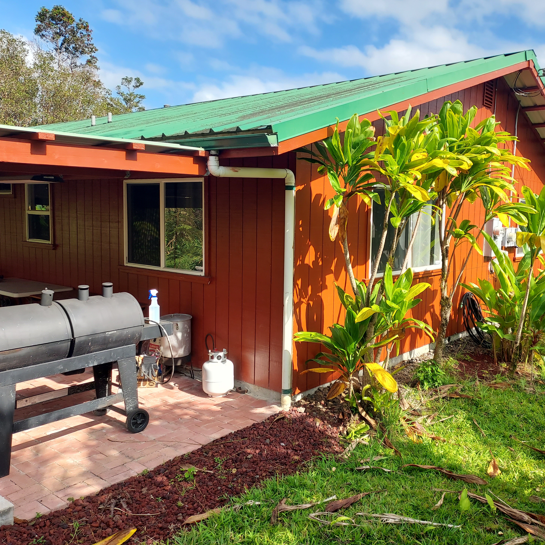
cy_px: 266
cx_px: 332
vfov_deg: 55.6
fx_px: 517
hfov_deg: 55.1
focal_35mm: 29
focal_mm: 4.6
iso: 40
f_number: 1.8
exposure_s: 1/518
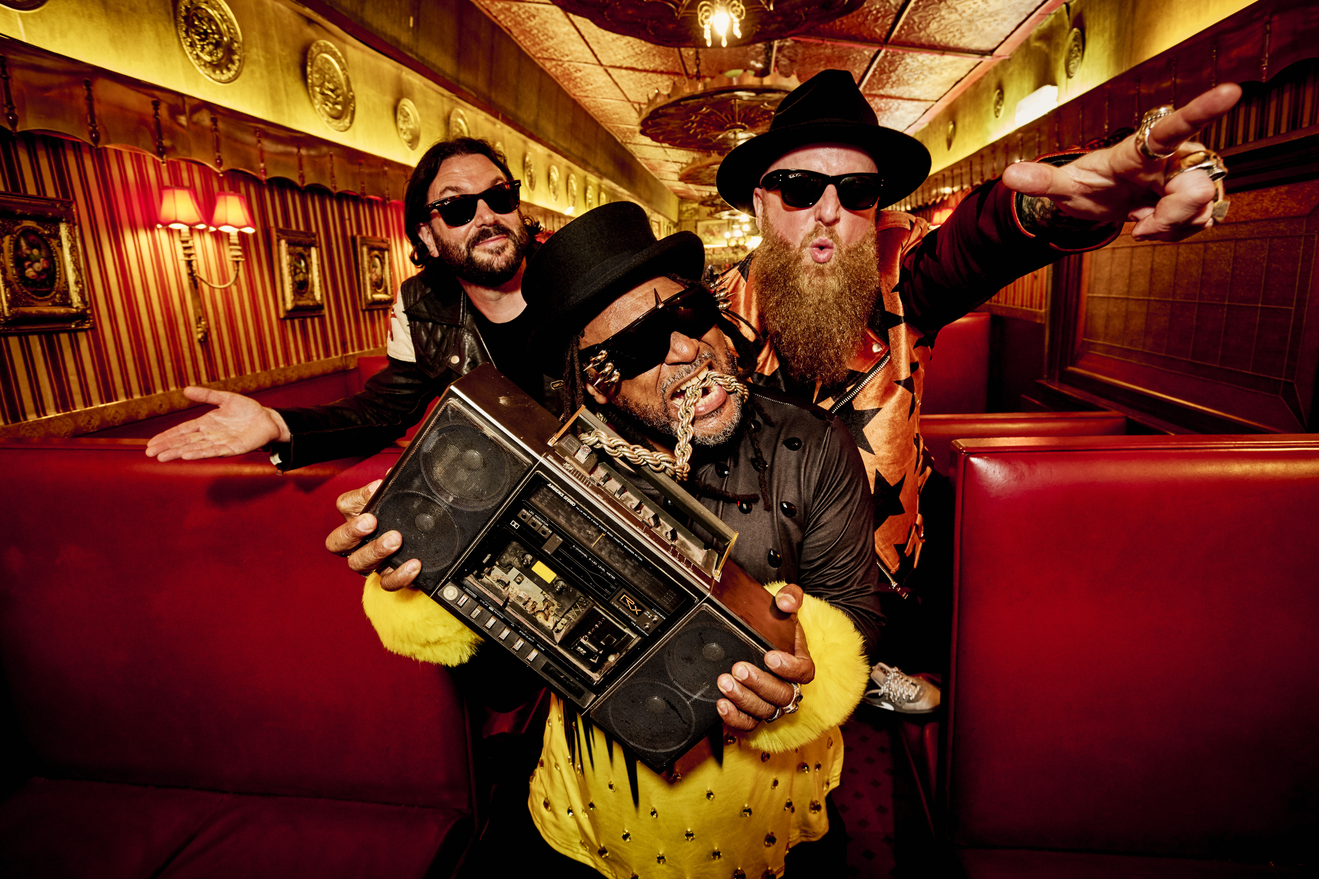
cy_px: 440
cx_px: 660
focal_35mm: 20
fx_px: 733
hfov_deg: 84.0
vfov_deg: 61.9
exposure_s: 1/20
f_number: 8
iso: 1600
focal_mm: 20
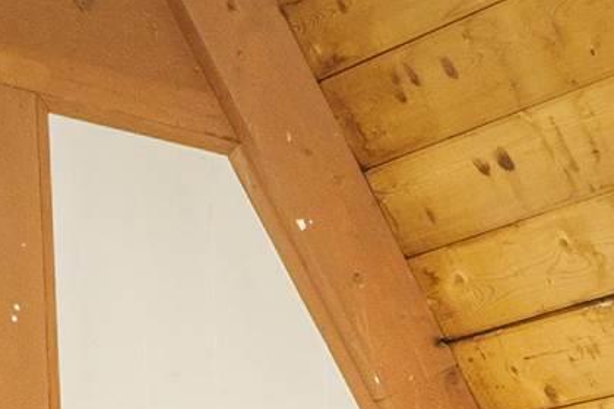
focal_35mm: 121
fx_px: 2058
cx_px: 1257
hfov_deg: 14.1
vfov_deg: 9.7
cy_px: 1049
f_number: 8
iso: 400
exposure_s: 1/1.67
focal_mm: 11
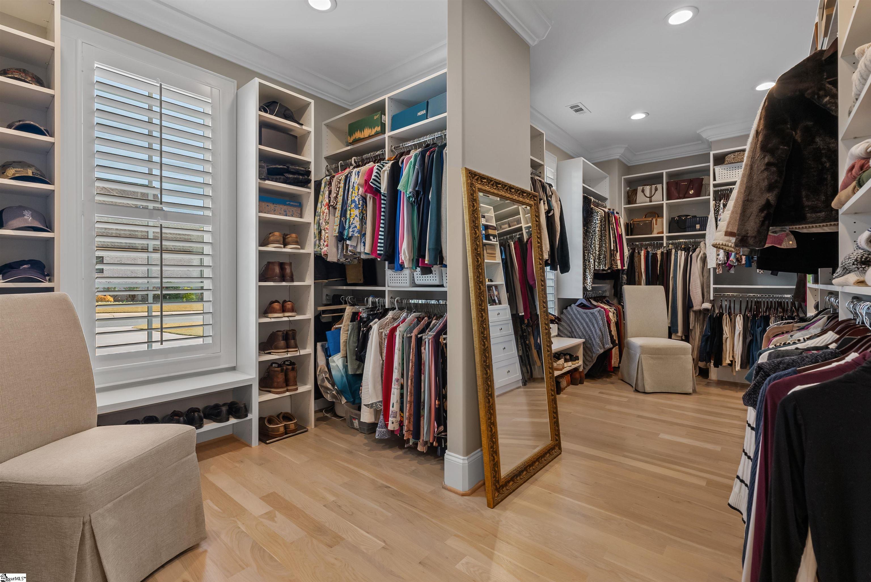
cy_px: 291
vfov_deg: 73.8
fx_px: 387
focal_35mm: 16
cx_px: 436
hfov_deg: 96.7
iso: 250
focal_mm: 16
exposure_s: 1/6
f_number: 8
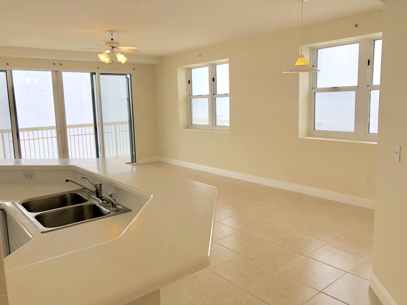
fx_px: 329
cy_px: 152
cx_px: 204
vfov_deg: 49.7
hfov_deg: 63.4
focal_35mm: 28
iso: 20
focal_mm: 3.99
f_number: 1.8
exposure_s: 1/213
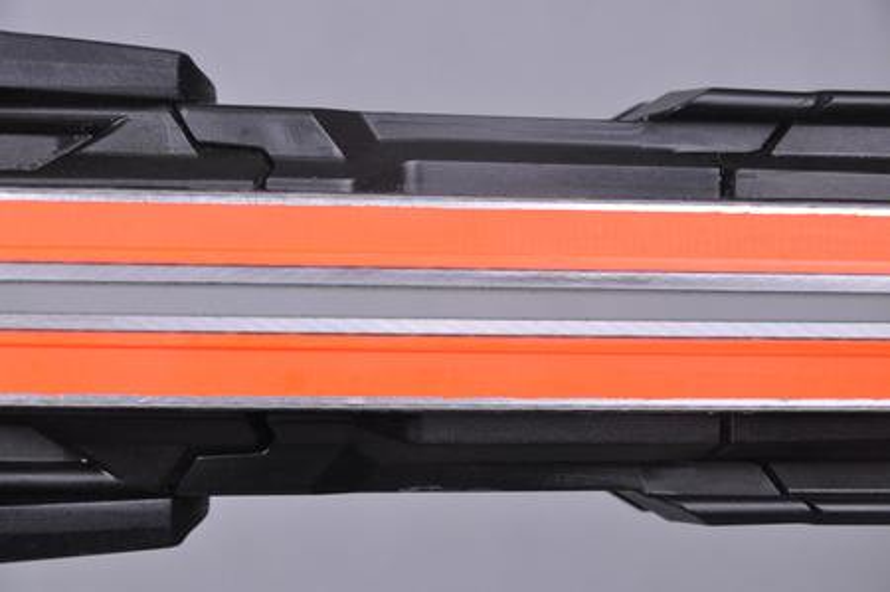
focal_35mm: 158
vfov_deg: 8.7
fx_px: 3889
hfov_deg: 13.1
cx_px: 445
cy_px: 296
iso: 3200
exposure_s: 1/125
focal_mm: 105
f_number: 9.5
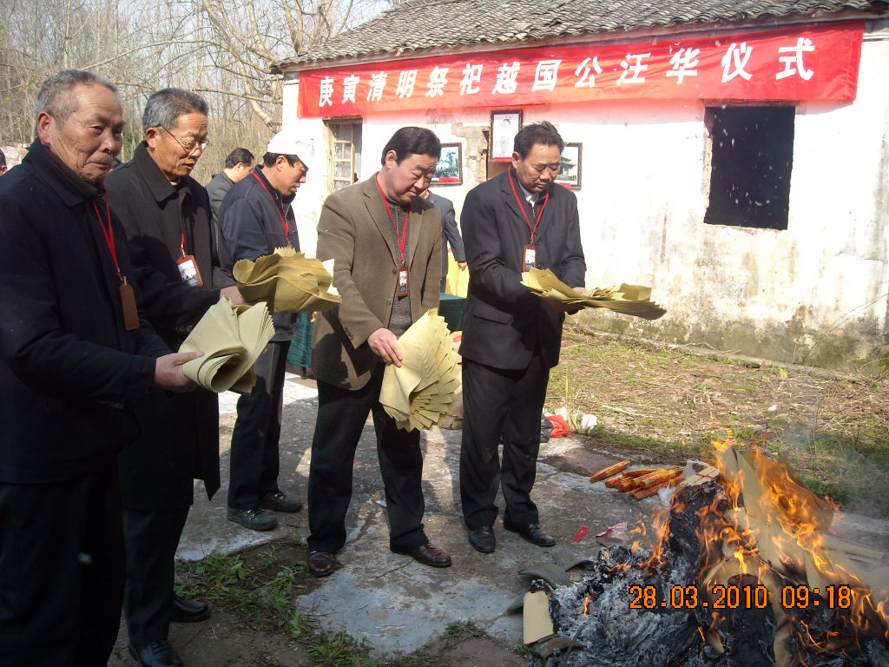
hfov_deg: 52.6
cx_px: 444
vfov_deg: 40.7
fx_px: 899
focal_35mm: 35
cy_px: 334
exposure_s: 1/402
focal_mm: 5.7
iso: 64
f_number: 2.8
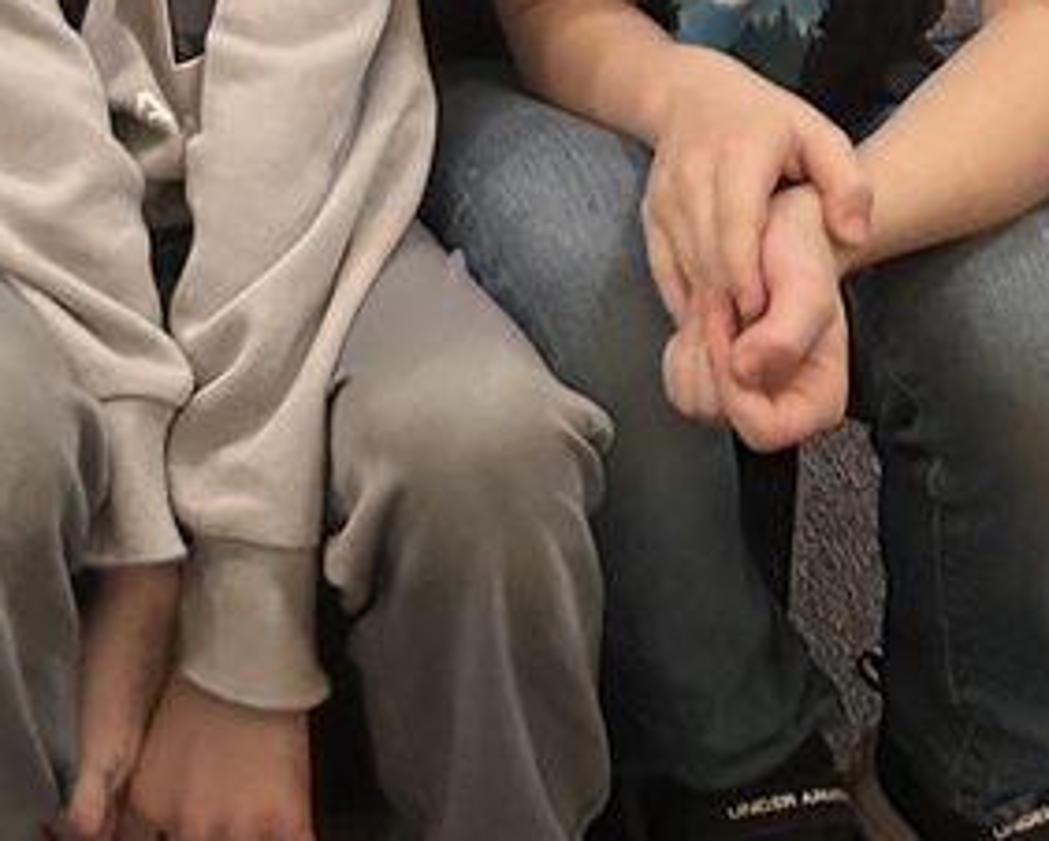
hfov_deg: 19.6
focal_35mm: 92
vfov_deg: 14.2
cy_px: -819
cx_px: -212
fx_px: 2858
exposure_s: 1/30
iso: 500
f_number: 1.5
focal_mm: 5.7
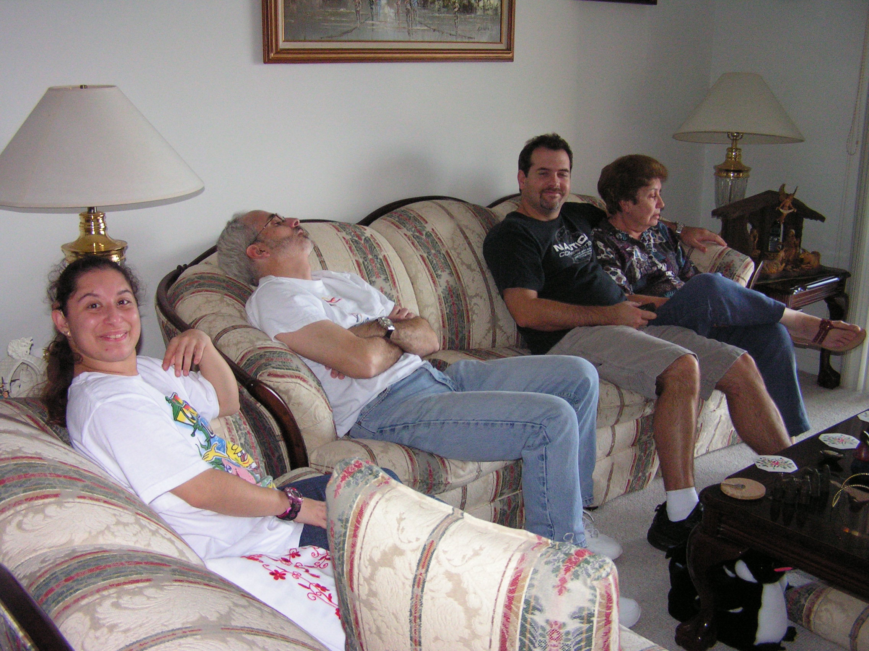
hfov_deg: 49.0
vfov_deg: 37.7
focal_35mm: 38
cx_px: 434
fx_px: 954
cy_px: 326
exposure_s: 1/40
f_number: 2.8
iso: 200
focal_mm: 6.3
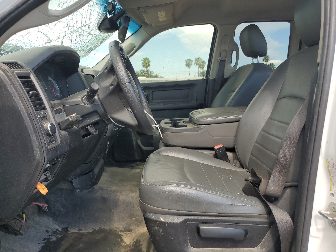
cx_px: 168
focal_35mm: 26
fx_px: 252
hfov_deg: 67.3
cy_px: 126
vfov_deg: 53.1
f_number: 1.5
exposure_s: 1/588
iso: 50
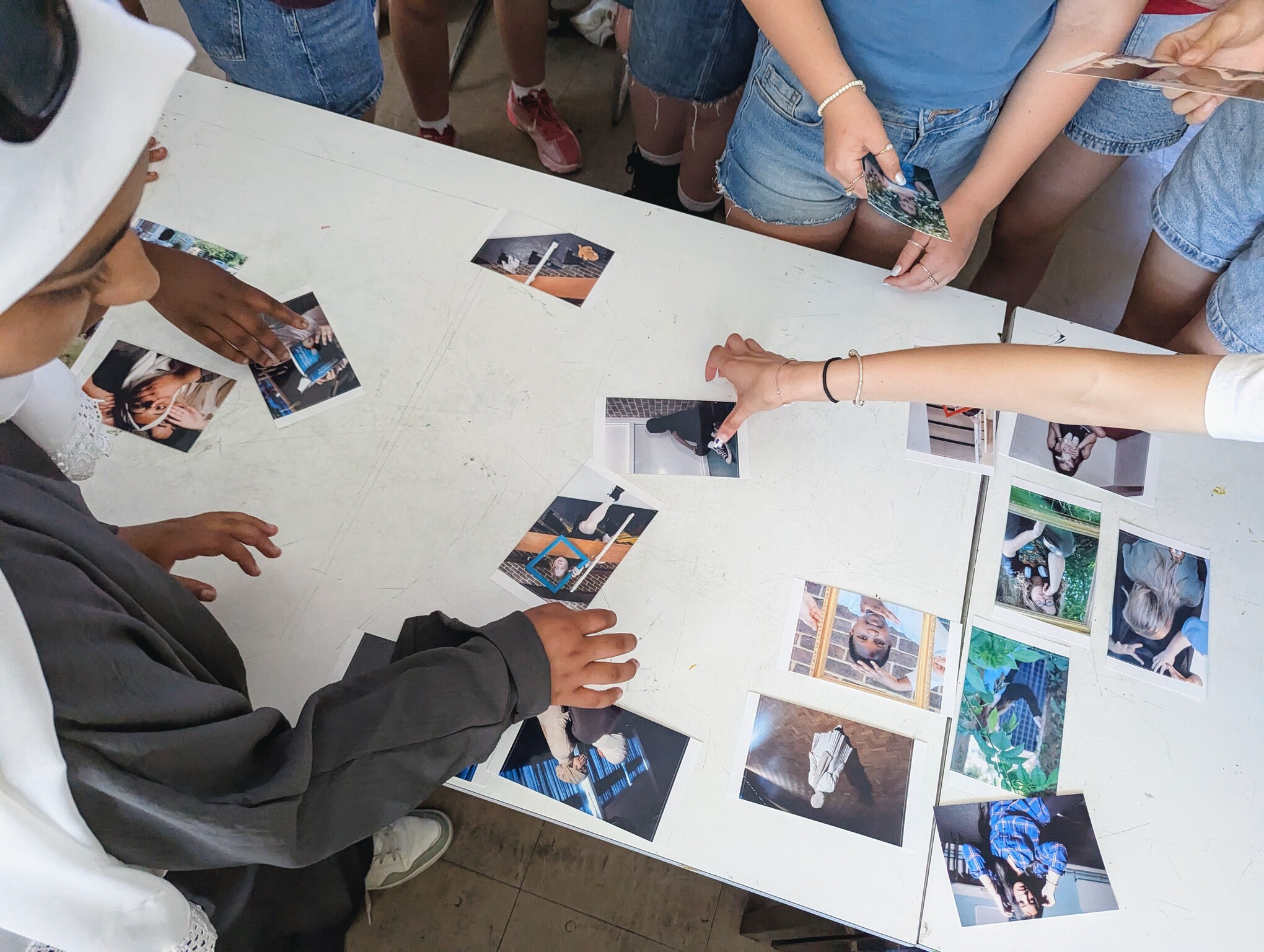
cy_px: 476
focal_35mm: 24
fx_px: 878
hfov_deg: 71.5
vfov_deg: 56.9
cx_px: 632
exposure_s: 1/636
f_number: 1.85
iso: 1441
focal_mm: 6.81
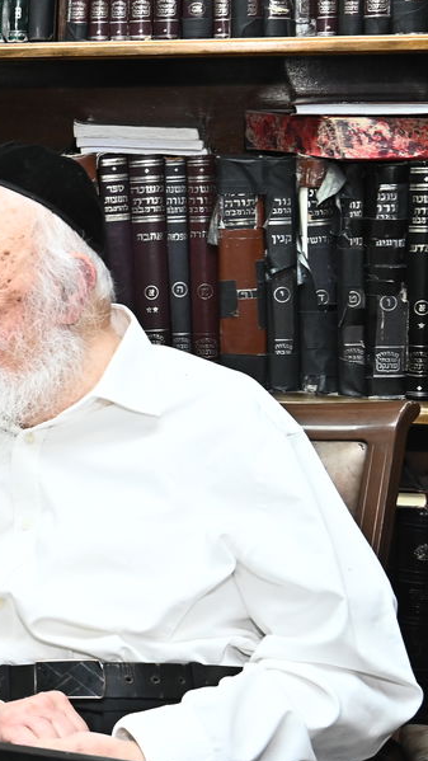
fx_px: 1876
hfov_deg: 12.2
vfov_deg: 22.9
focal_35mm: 93
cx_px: -287
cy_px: 353
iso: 2000
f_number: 9
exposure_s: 1/200
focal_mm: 38
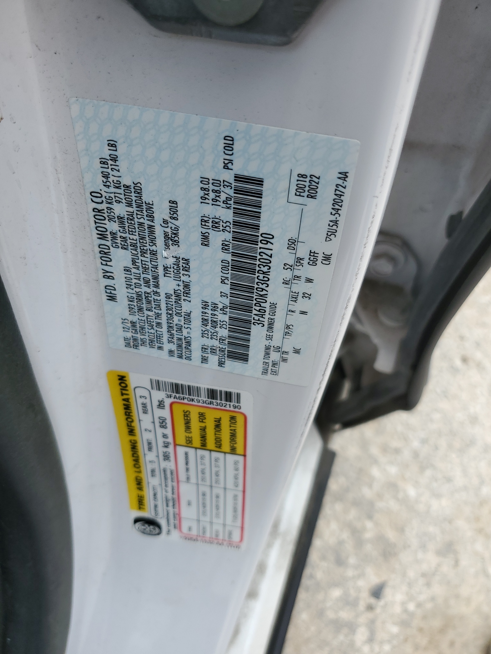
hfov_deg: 53.1
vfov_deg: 67.3
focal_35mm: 26
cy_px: 327
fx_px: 492
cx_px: 246
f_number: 1.5
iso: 50
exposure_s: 1/667
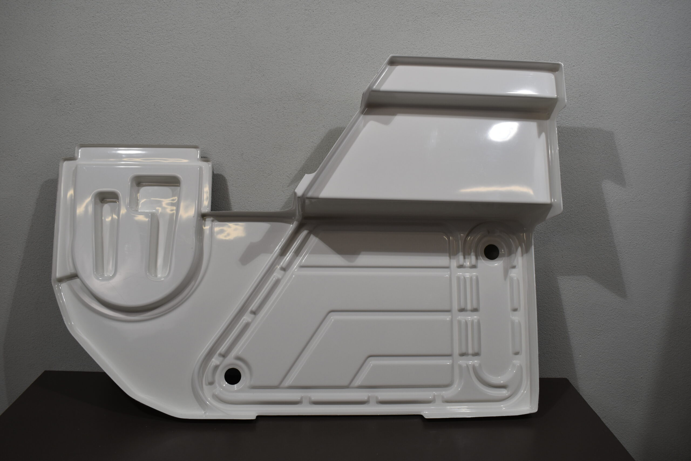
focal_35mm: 33
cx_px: 346
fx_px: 633
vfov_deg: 40.0
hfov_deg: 57.2
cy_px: 230
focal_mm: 22
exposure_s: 1/160
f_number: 5.6
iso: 200
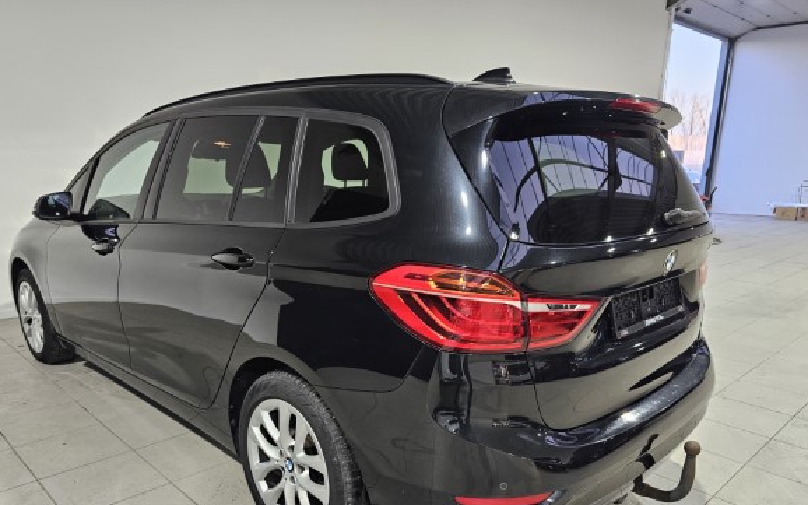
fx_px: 594
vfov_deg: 45.5
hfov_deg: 68.3
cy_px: 326
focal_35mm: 27
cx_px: 376
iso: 160
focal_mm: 6.3
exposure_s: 1/100
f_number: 1.7
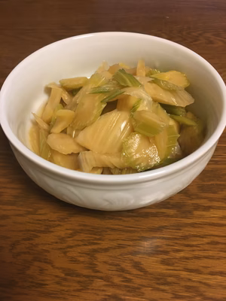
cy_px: 150
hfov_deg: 48.2
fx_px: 252
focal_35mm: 29
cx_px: 113
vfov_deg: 61.7
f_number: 2.2
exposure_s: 1/30
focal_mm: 4.15
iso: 160
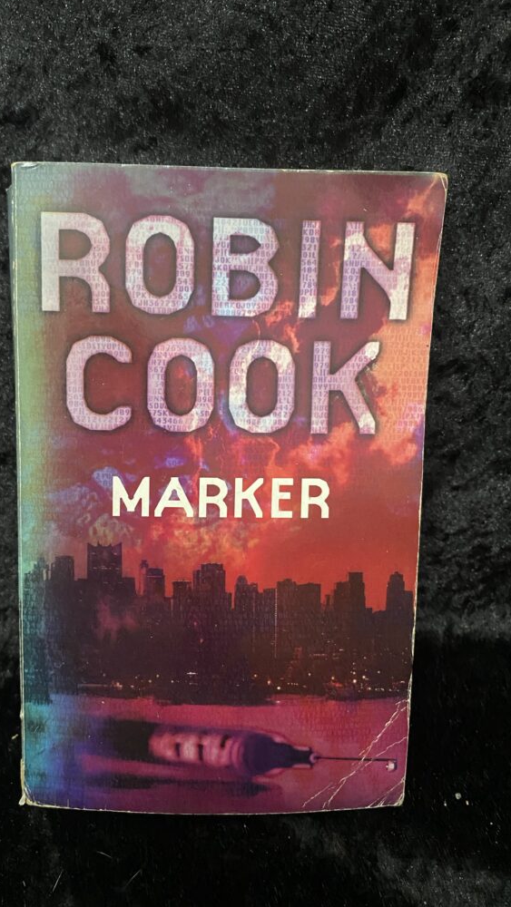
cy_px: 451
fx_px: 698
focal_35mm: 29
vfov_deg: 66.1
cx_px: 198
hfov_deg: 40.0
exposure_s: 1/25
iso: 640
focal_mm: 4.25
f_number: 1.8
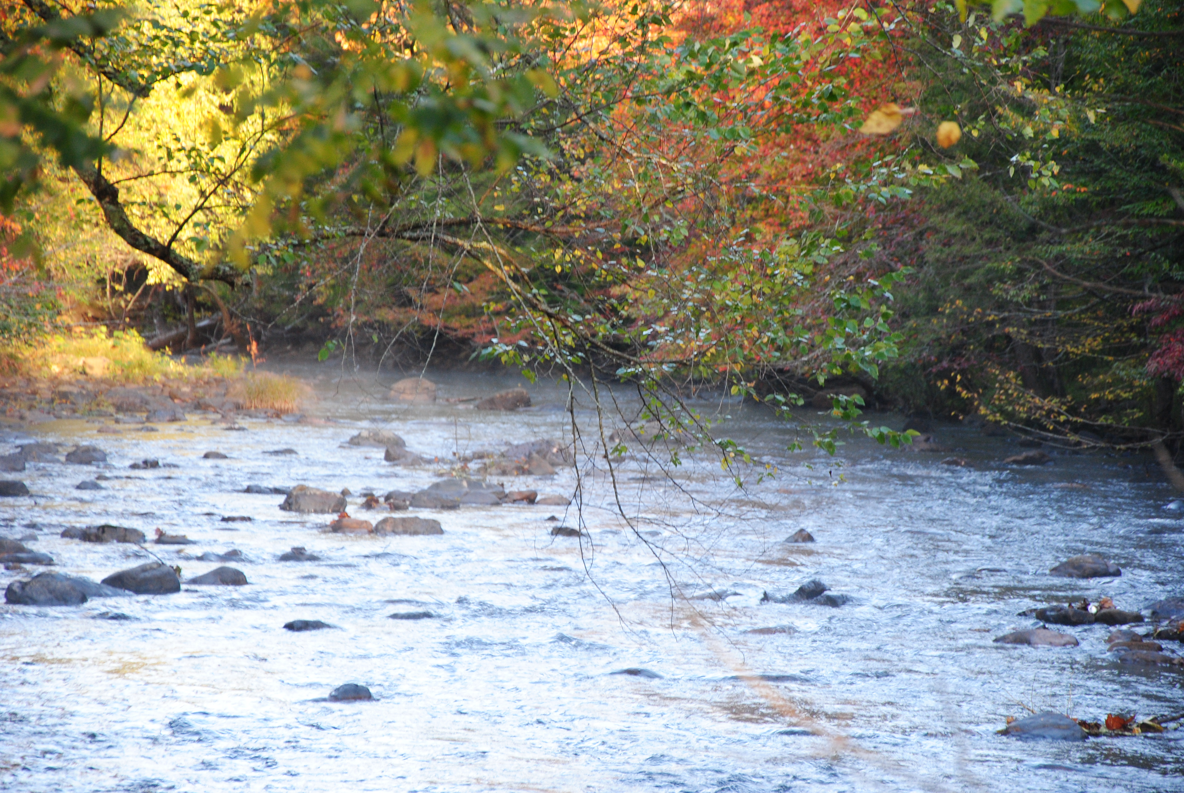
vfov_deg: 8.7
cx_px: 592
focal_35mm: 158
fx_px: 5186
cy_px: 396
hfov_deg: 13.0
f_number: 5.6
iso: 400
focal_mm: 105
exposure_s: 1/30
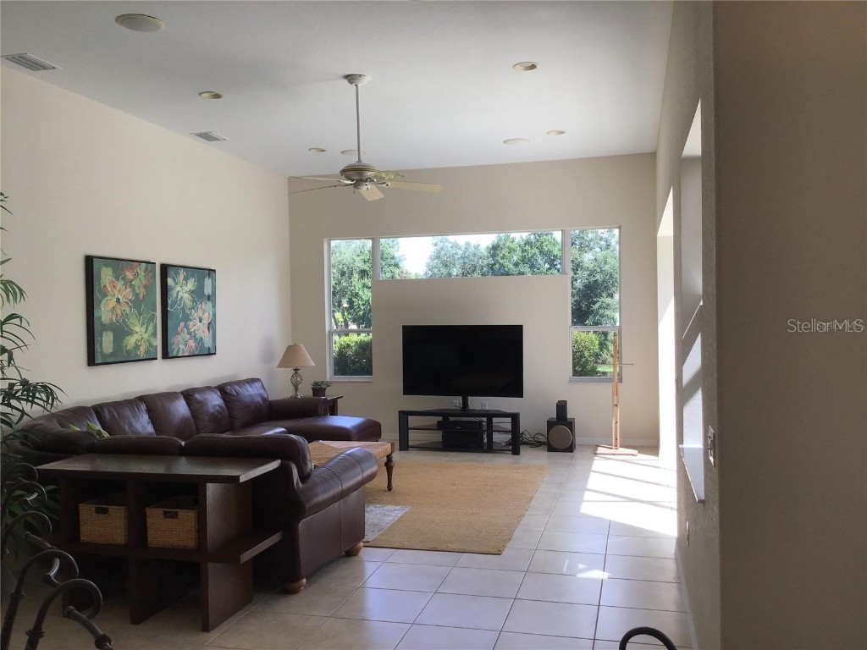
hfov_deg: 58.4
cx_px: 434
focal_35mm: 31
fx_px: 776
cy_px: 325
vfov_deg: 45.4
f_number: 2.4
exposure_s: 1/236
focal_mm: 3.3
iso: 25
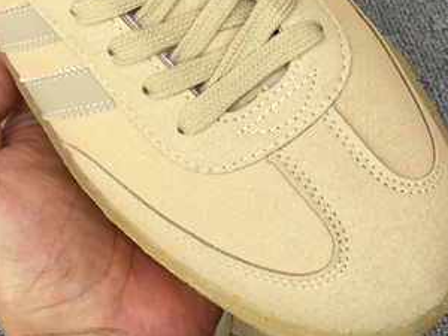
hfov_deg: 21.1
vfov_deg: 15.4
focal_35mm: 93
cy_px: -40
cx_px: 212
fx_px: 1204
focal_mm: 3.3
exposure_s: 1/124
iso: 25
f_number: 2.4
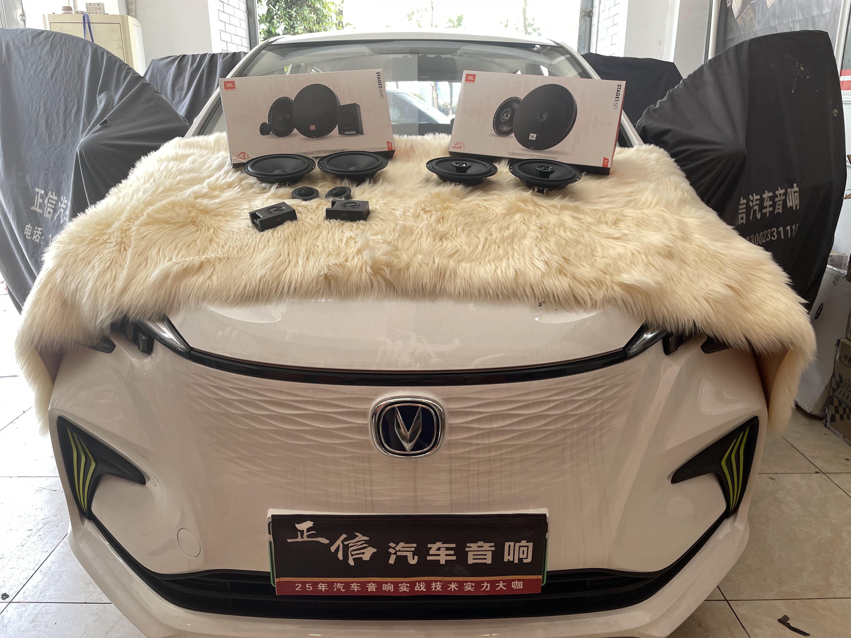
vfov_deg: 53.1
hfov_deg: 67.3
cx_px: 426
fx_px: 639
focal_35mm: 26
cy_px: 319
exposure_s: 1/121
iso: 64
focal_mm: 4.2
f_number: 1.6
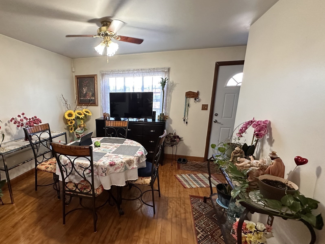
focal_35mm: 18
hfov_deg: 85.9
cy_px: 137
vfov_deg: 71.3
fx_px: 169
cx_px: 120
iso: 400
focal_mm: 2.22
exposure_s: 1/60
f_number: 2.2
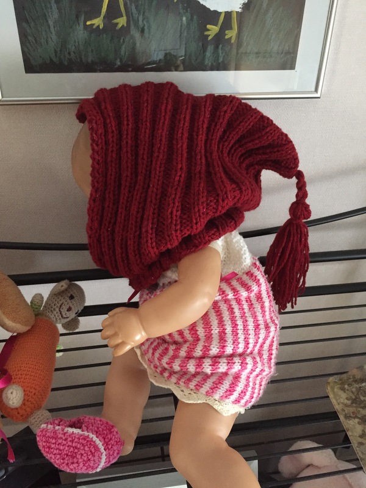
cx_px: 183
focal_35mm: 29
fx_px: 409
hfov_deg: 48.2
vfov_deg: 61.7
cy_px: 244
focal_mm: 4.15
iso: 320
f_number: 2.2
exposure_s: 1/17
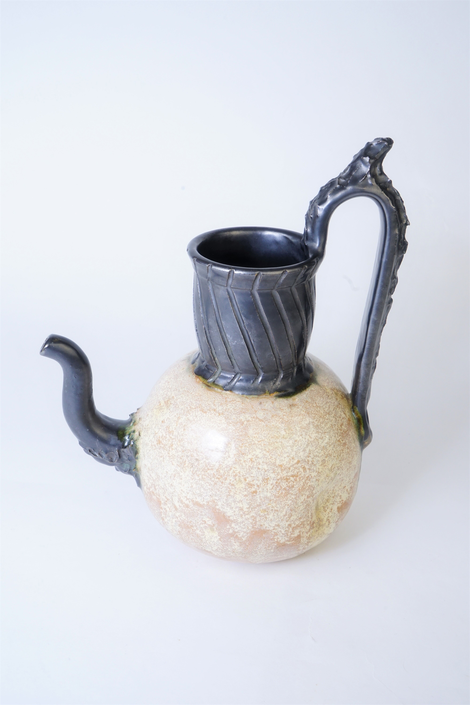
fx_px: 705
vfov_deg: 53.1
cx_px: 235
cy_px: 352
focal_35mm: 36
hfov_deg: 36.9
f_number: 14
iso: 500
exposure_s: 1/100
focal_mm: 36
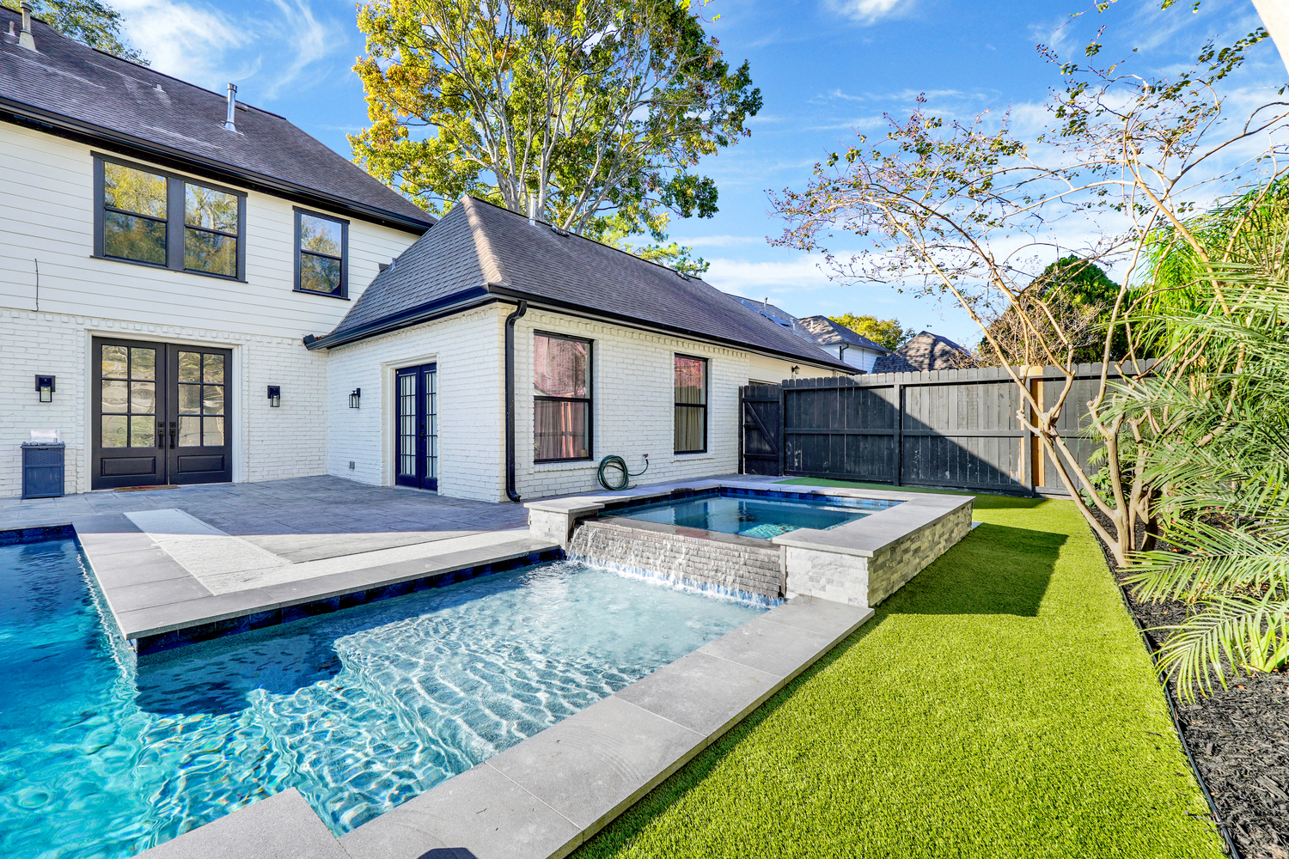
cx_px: 644
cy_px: 430
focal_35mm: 15
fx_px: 537
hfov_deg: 100.4
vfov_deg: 77.3
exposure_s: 1/25
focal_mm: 10
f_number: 8
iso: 100
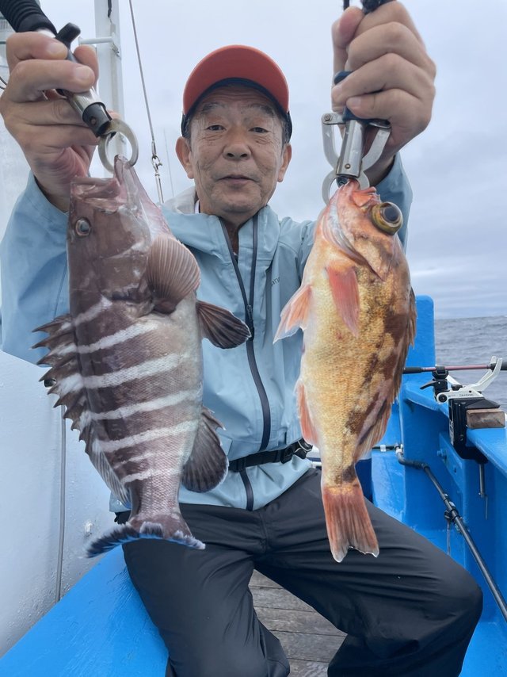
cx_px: 254
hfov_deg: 53.0
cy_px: 338
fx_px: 508
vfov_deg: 67.3
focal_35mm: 26
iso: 32
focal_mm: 4.2
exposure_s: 1/868
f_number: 1.6
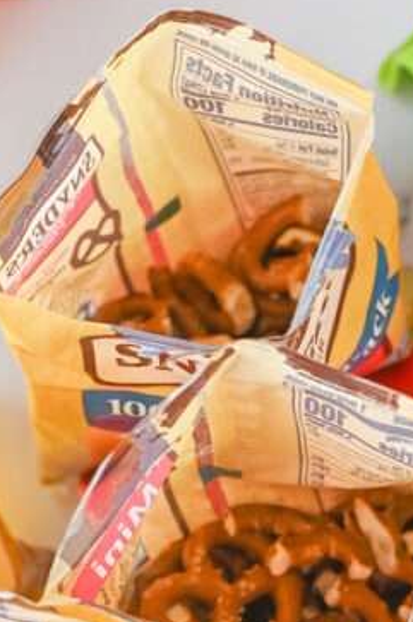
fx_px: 2433
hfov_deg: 9.7
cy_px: 344
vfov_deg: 14.6
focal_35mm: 141
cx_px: 222
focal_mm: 50
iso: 400
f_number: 5.6
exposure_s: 1/125
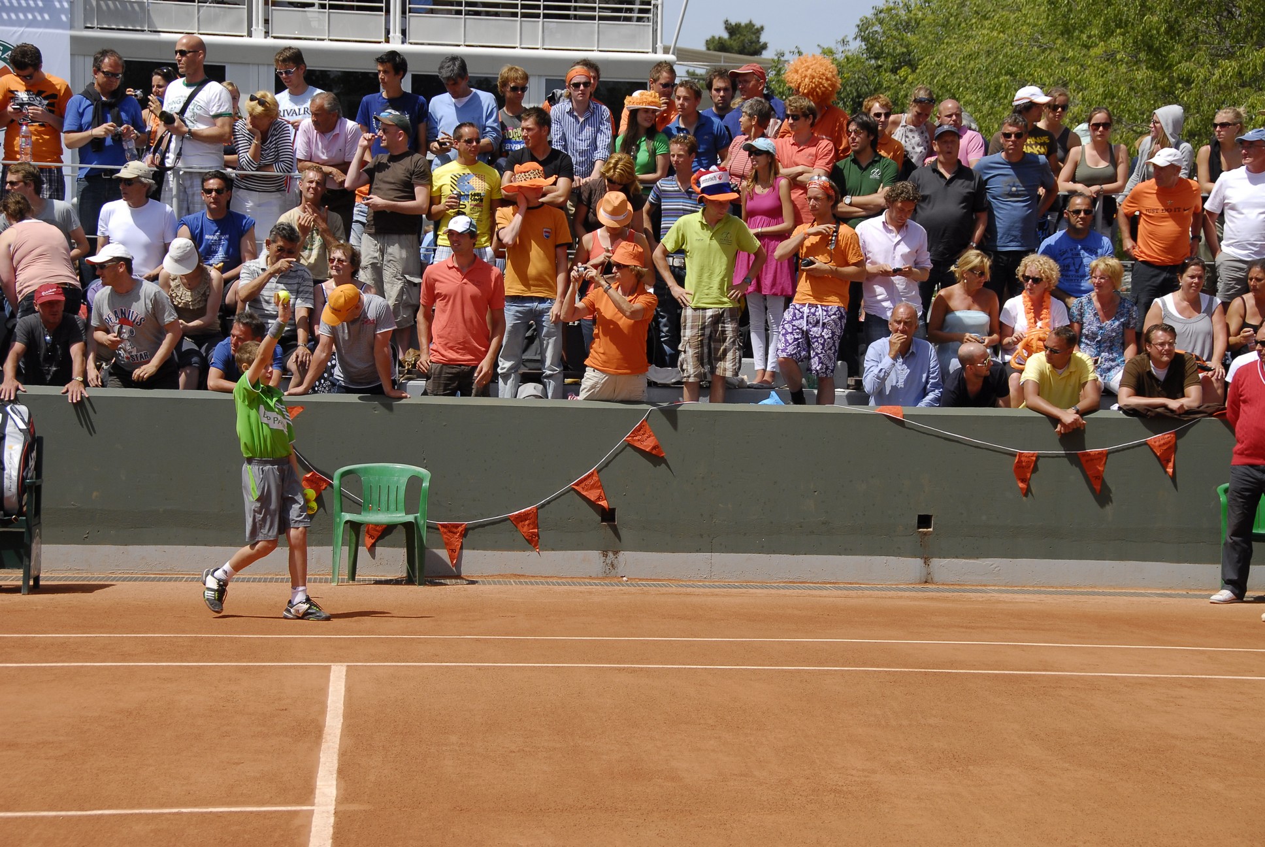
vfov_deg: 16.3
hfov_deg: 24.2
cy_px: 424
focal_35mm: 84
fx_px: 2955
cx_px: 632
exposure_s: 1/640
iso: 200
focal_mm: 56
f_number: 7.1
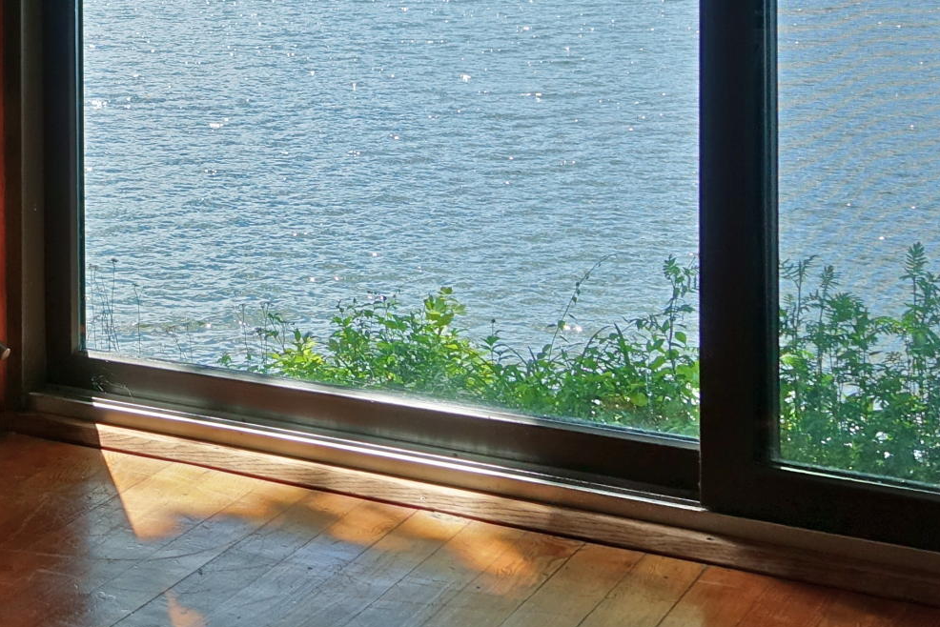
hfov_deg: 24.7
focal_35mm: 73
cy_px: -69
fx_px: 1907
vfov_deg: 18.0
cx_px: -219
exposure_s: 1/200
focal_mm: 8.8
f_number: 4
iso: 125
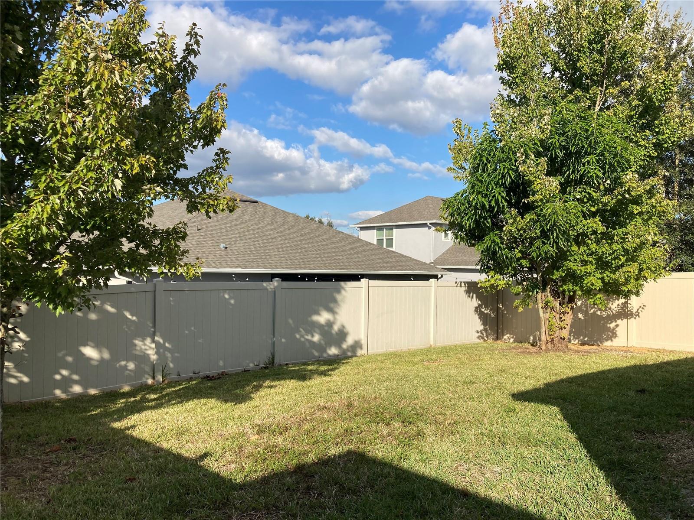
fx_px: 561
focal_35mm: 28
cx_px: 347
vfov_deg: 49.7
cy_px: 260
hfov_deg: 63.4
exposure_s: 1/1946
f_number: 1.8
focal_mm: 3.99
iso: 20
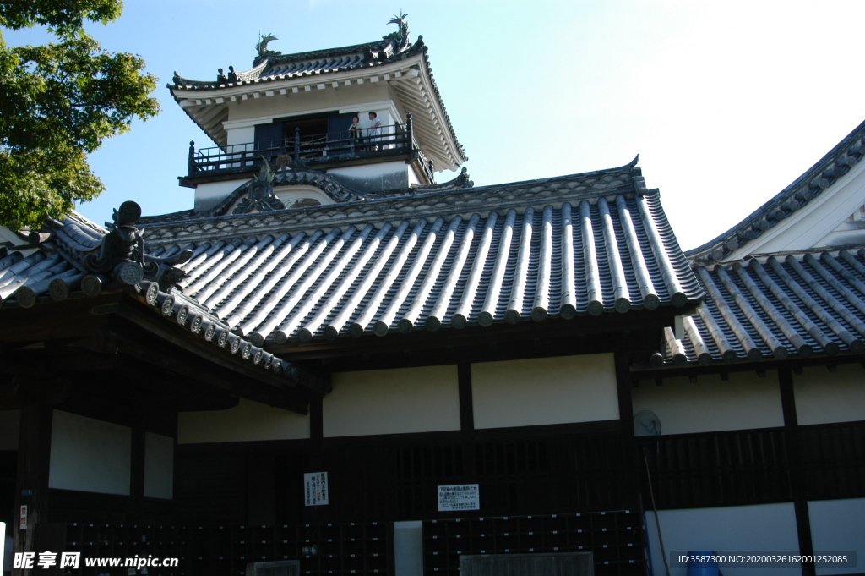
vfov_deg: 36.8
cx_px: 432
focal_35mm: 36
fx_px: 864
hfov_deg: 53.2
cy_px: 288
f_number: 7.1
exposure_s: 1/250
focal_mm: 24
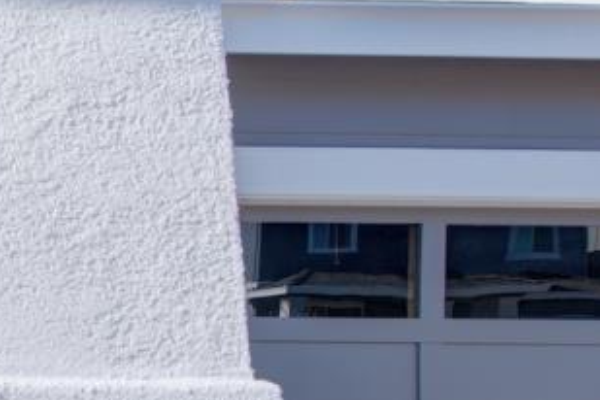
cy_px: 408
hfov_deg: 17.9
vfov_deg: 19.4
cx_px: -652
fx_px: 1133
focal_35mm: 68
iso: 100
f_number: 14
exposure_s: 1/60
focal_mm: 14
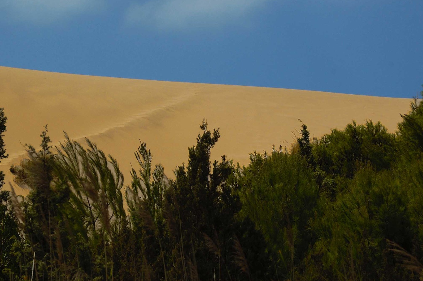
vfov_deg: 8.7
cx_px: 226
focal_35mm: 158
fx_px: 1855
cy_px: 121
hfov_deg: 13.0
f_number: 11
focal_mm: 70
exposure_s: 1/800
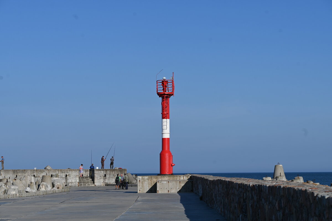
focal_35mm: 105
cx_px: 166
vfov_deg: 13.0
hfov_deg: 19.5
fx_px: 968
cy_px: 110
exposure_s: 1/800
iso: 100
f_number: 7.1
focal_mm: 105
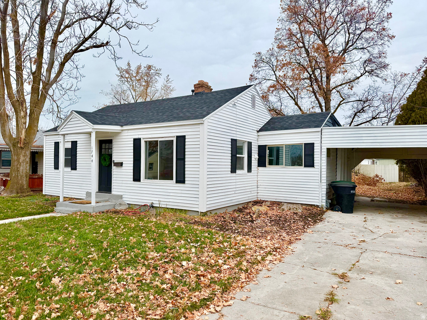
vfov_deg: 56.8
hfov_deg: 71.6
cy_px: 160
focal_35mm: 24
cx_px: 214
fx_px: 296
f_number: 1.78
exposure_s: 1/2445
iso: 80
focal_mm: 6.76
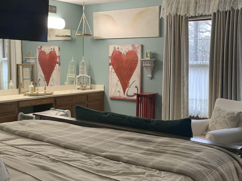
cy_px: 85
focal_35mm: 43
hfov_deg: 43.0
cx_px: 167
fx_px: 301
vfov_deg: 33.6
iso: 125
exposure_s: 1/60
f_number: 1.8
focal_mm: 4.25
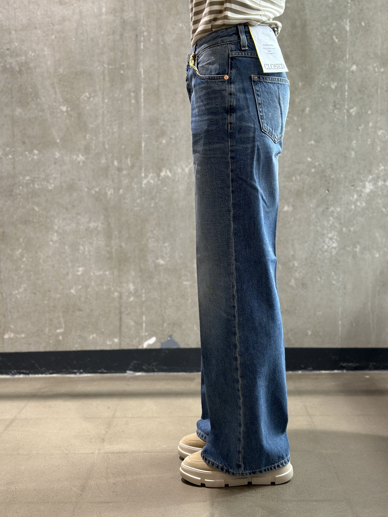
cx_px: 194
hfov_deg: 30.3
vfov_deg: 39.7
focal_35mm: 48
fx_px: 717
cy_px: 258
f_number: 1.78
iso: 100
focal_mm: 6.86
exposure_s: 1/50
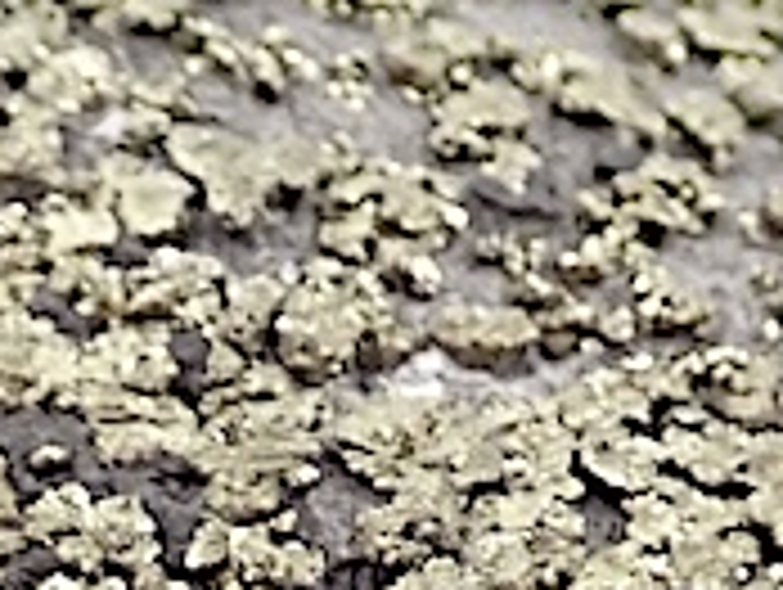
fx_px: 8766
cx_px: -112
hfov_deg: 5.1
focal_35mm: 387
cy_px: 1356
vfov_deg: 3.8
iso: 200
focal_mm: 9.65
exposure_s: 1/100
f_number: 3.3
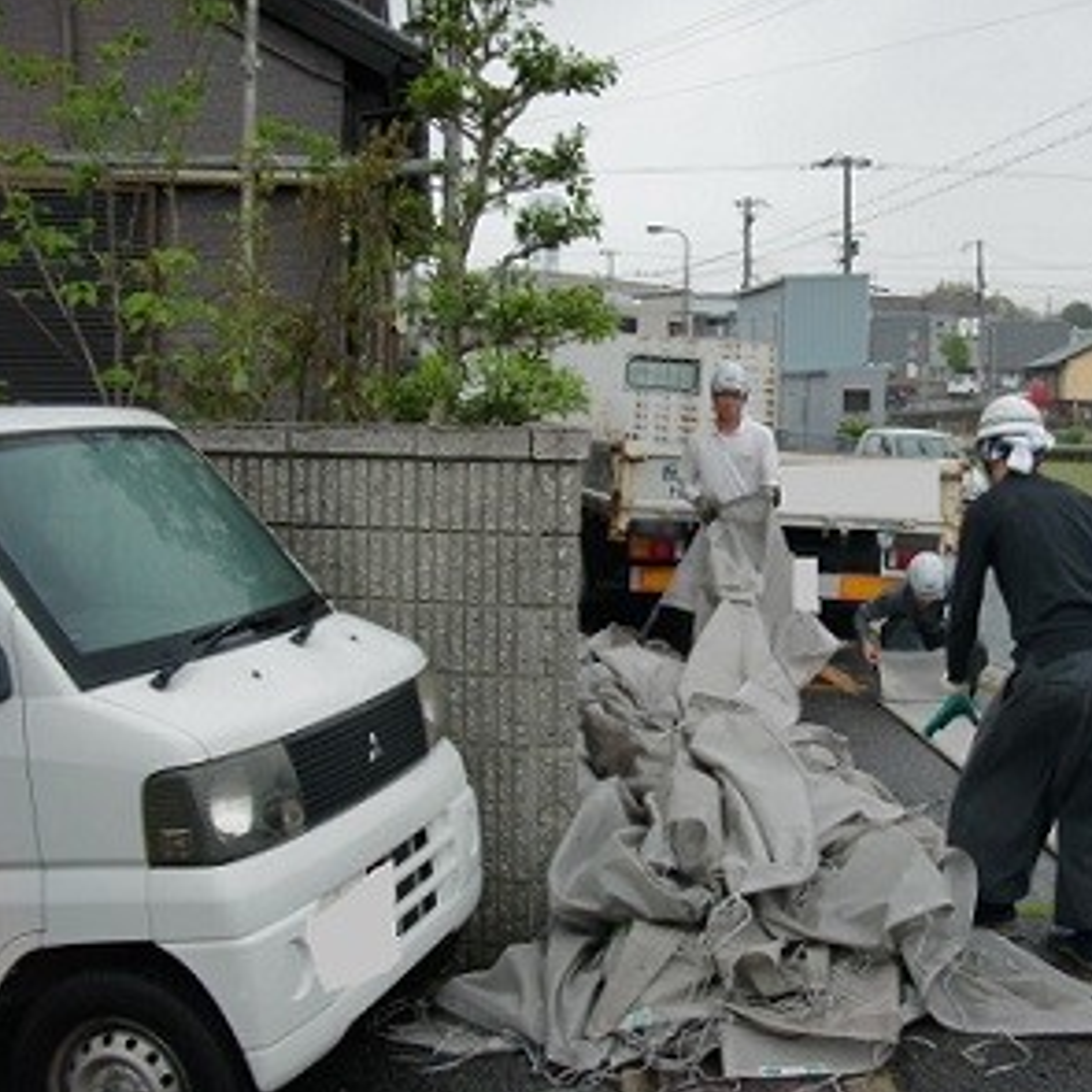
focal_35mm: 46
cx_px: 740
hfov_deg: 36.4
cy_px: 546
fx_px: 1642
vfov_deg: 36.8
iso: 64
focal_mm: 6.66
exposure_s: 1/160
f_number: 3.9
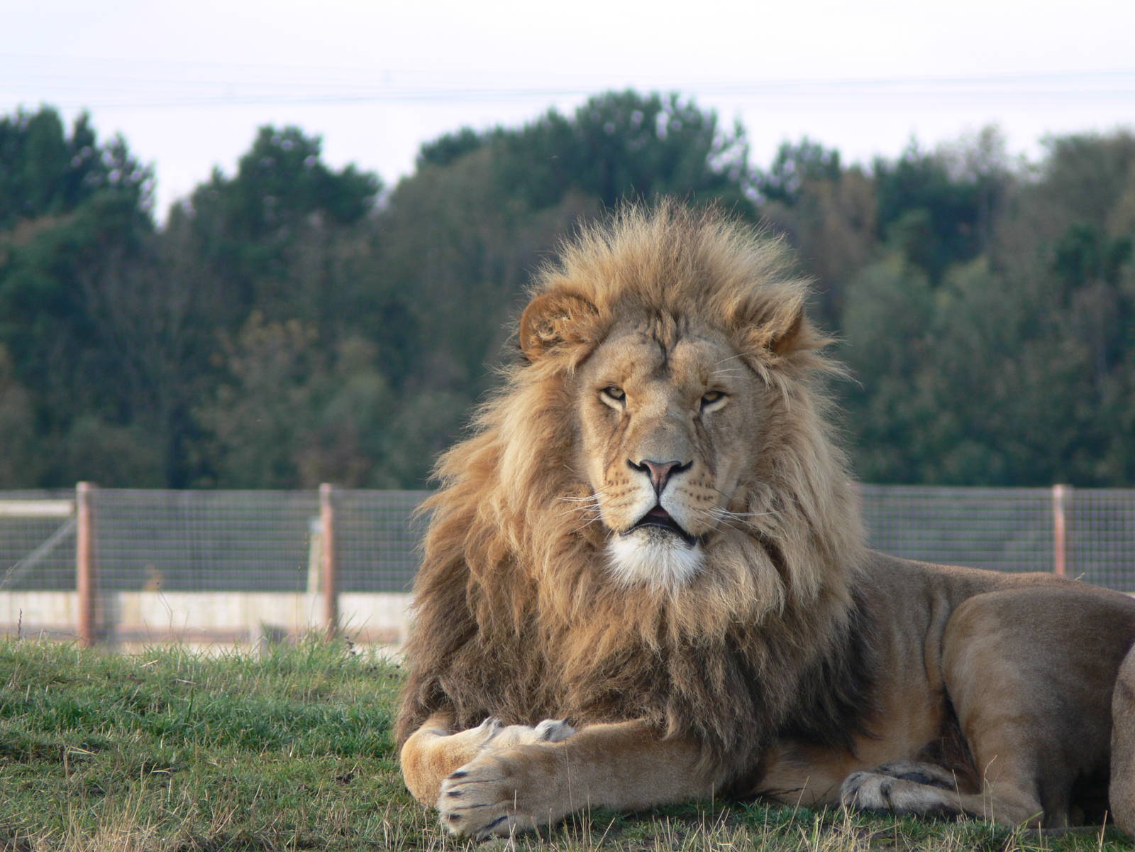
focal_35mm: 420
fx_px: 13771
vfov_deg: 3.5
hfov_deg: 4.7
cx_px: 568
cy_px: 426
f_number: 4.5
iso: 80
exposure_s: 1/100
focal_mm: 88.8
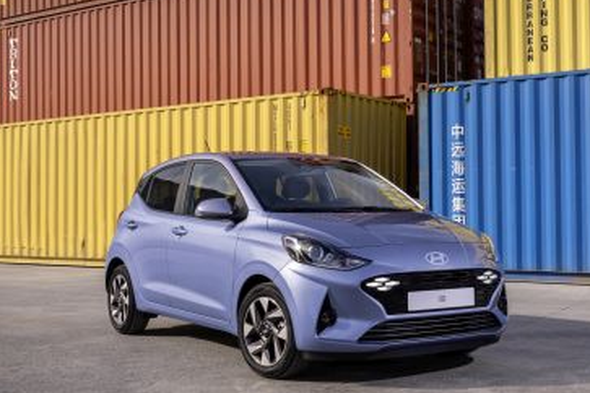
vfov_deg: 27.0
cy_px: 197
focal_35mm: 50
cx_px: 304
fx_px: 819
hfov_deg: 39.6
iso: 100
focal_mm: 33
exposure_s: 1/40
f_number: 11
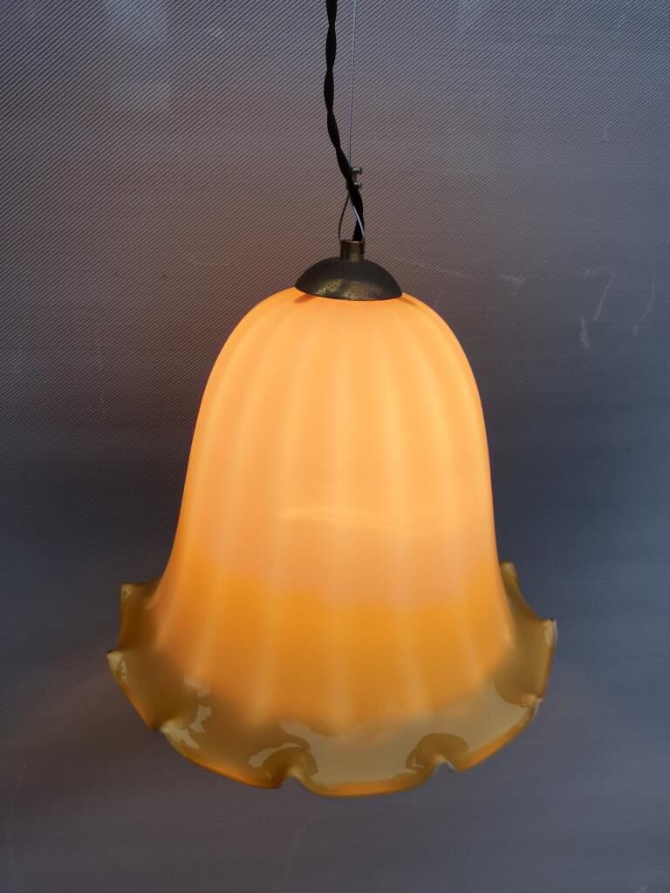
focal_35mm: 26
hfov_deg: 53.1
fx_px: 671
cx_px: 335
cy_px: 446
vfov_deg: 67.3
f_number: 2.4
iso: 50
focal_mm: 4.3
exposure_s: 1/184
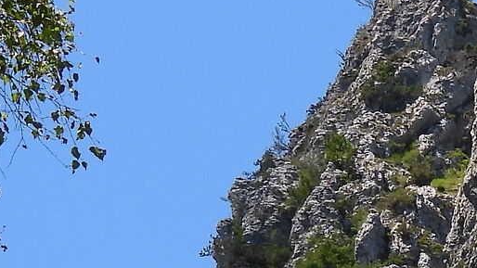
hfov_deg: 5.0
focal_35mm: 432
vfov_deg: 2.8
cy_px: 451
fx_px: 5463
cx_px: 722
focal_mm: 15.2
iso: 100
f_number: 4
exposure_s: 1/640
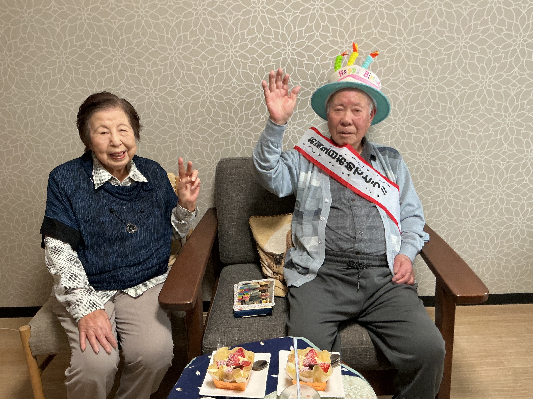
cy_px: 200
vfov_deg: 48.2
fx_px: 447
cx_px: 266
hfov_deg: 61.7
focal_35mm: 29
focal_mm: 3
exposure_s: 1/60
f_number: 1.8
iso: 160
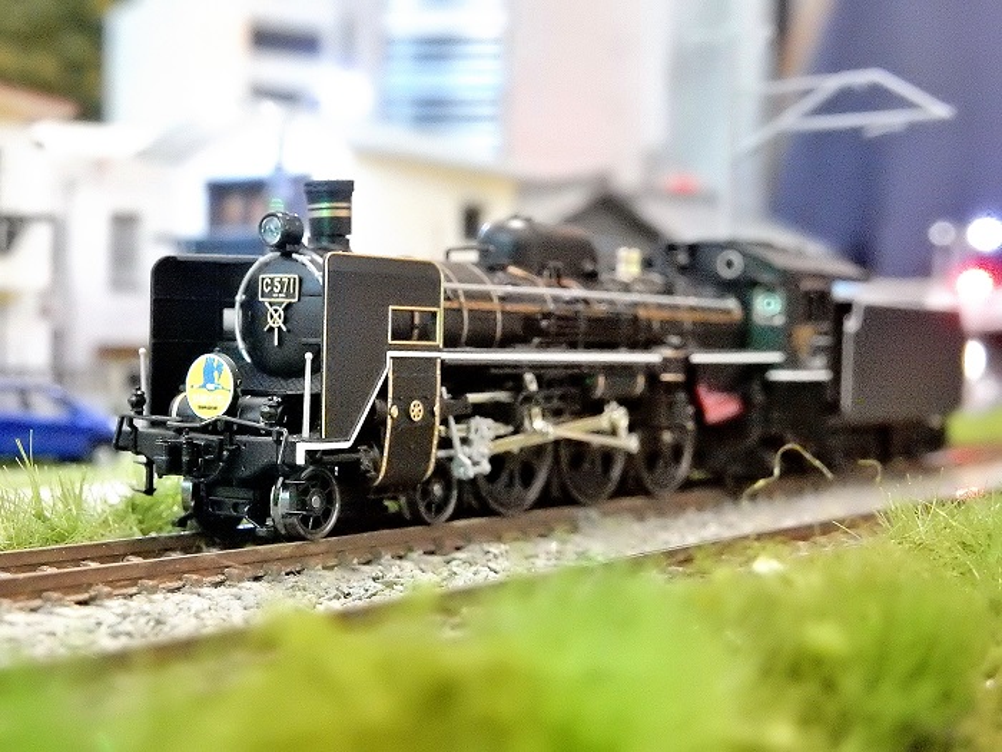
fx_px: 1737
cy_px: 376
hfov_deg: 32.2
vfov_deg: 24.4
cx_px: 501
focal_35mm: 60
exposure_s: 1/50
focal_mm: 10.7
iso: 3200
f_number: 4.5
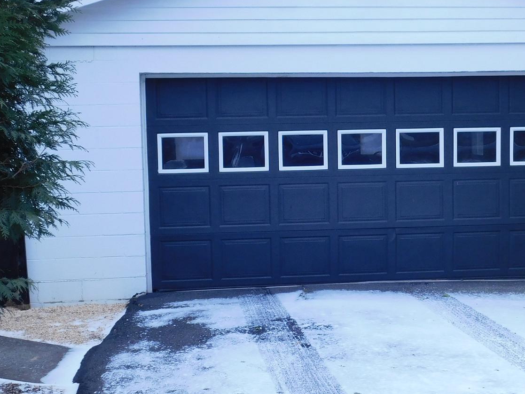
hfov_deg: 34.9
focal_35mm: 55
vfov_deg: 26.6
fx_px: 834
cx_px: 297
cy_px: 196
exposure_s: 1/400
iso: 125
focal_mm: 5.3
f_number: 3.2
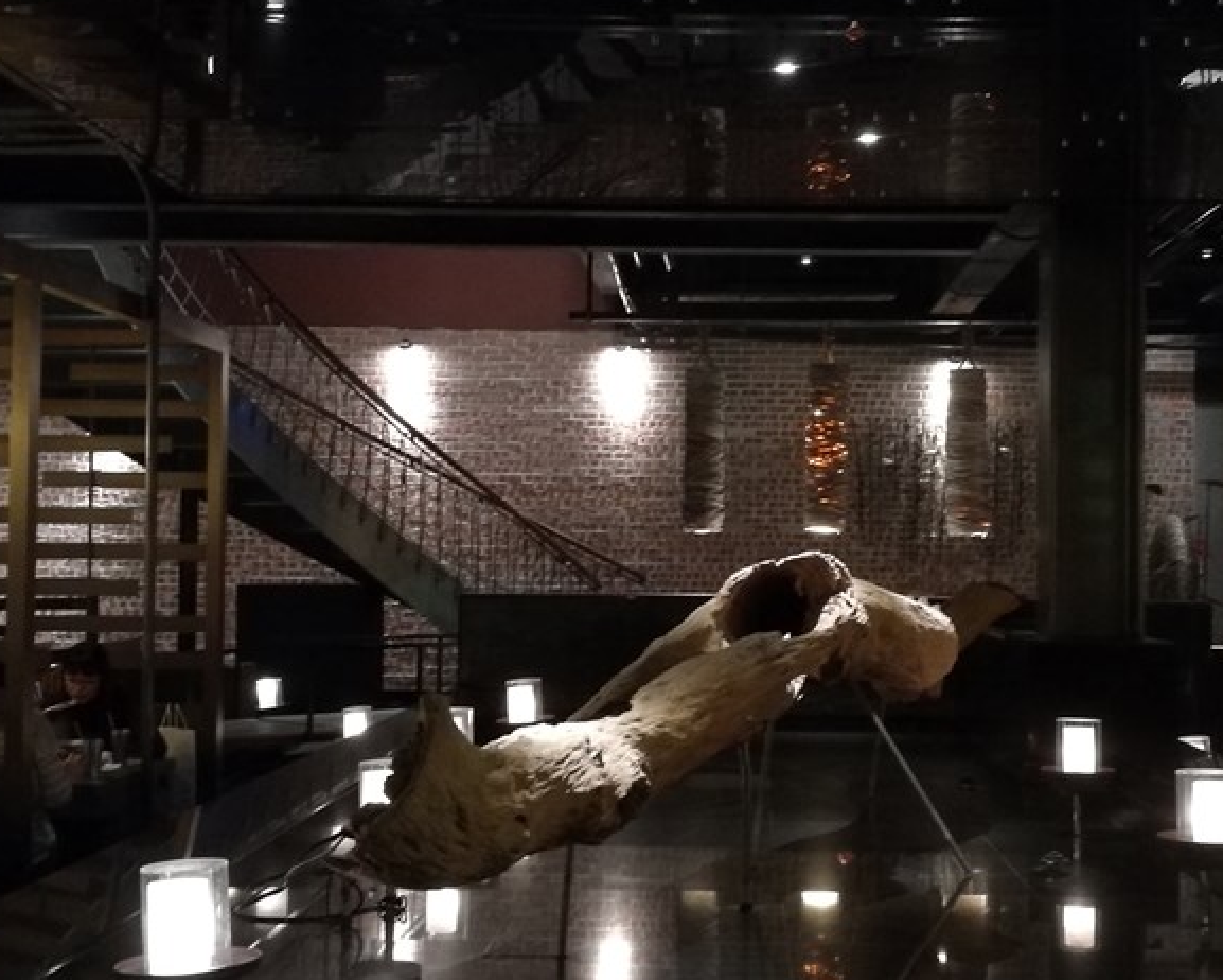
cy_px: 490
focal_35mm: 56
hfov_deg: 33.5
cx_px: 733
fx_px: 2028
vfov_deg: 27.2
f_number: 2.2
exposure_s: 1/17.1
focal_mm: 4.5
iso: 800
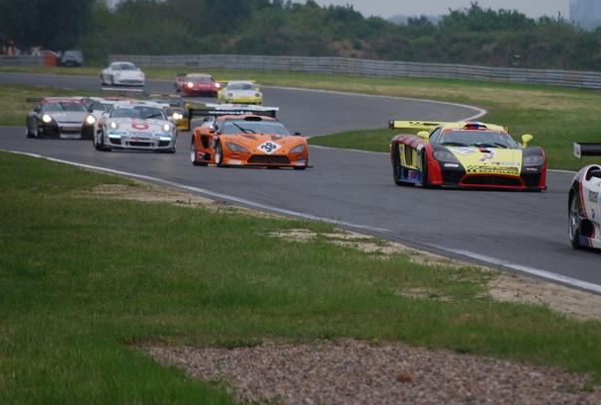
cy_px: 97
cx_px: 401
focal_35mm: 423
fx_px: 7081
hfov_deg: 4.9
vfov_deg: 3.3
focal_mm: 180
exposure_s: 1/640
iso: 200
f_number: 5.6
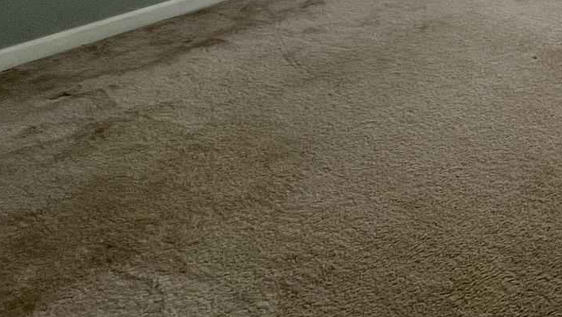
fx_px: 611
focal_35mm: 41
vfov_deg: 24.1
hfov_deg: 42.4
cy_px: -133
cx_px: 568
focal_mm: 1.57
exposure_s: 1/120
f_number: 1.8
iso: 100
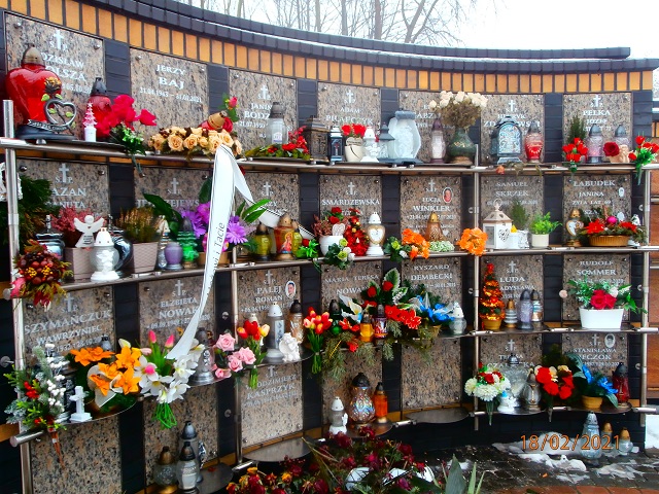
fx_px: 571
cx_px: 330
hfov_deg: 60.0
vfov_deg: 46.8
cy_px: 247
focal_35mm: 30
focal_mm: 5.36
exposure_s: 1/80
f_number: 3.5
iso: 100
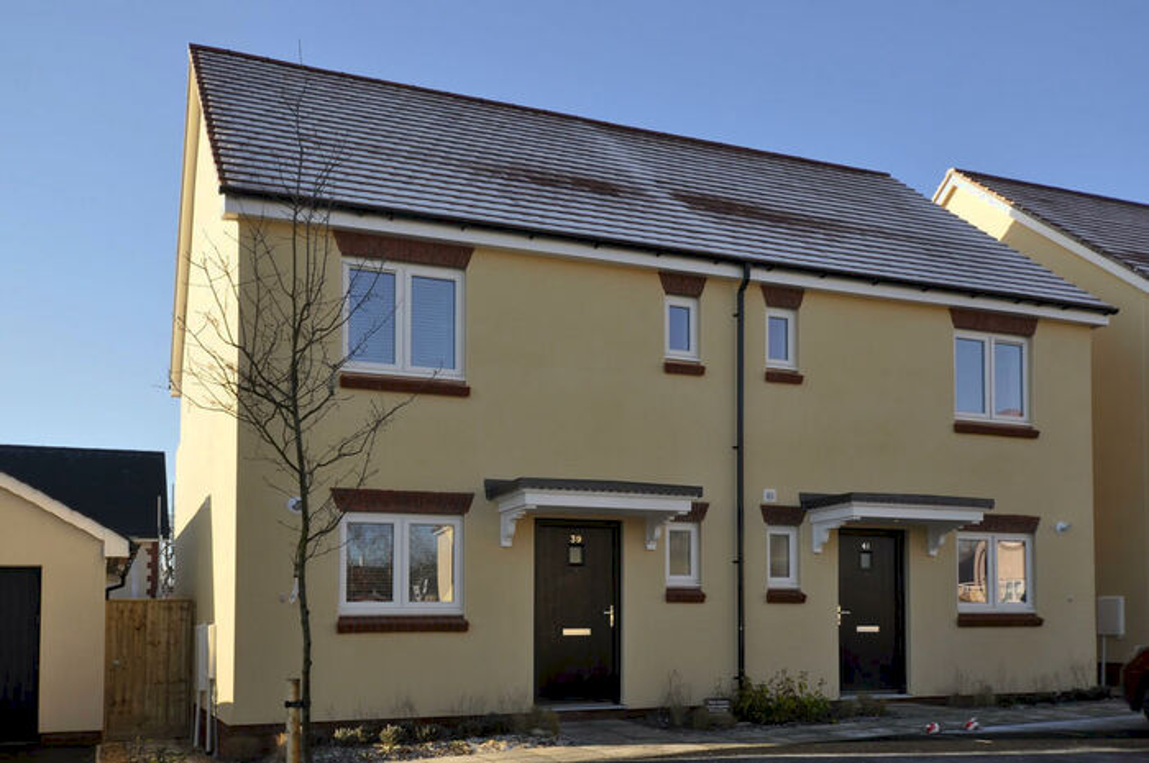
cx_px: 574
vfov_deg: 39.9
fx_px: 1052
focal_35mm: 33
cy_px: 382
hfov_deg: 57.3
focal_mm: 22
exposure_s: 1/200
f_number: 9
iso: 200
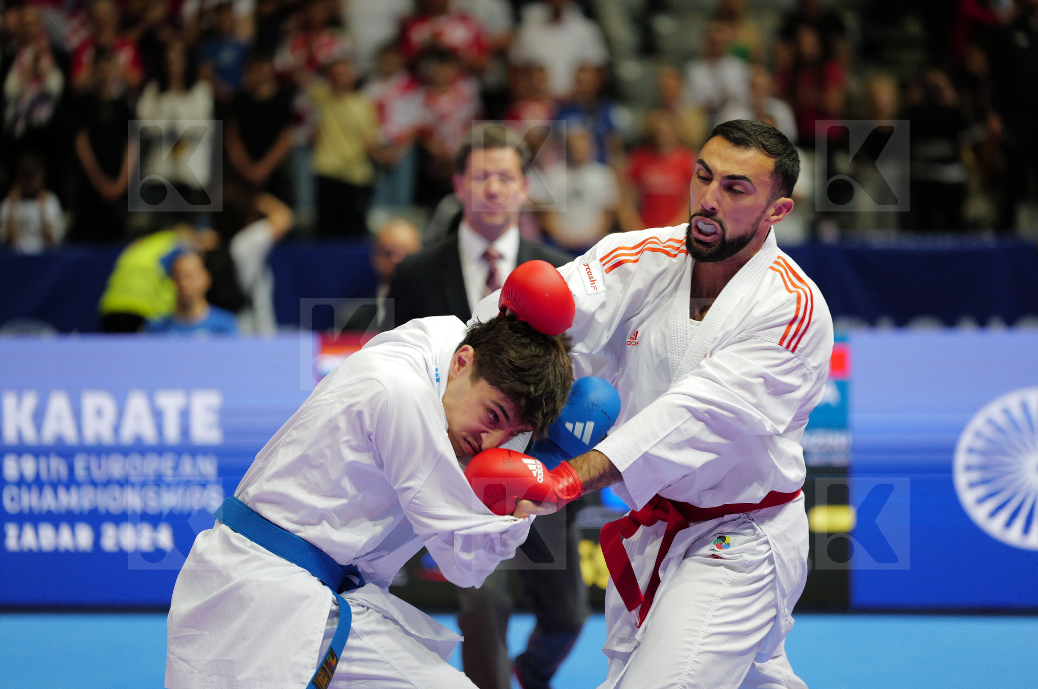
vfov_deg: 8.2
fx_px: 4807
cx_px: 519
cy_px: 344
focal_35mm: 167
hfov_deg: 12.3
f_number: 2.8
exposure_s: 1/1000
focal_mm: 167
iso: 2000
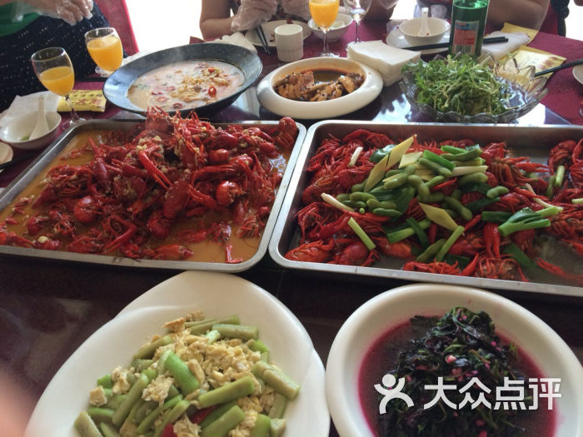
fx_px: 488
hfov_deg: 61.7
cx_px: 292
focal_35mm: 29
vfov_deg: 48.2
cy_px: 218
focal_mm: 4.15
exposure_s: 1/30
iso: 50
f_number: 2.2
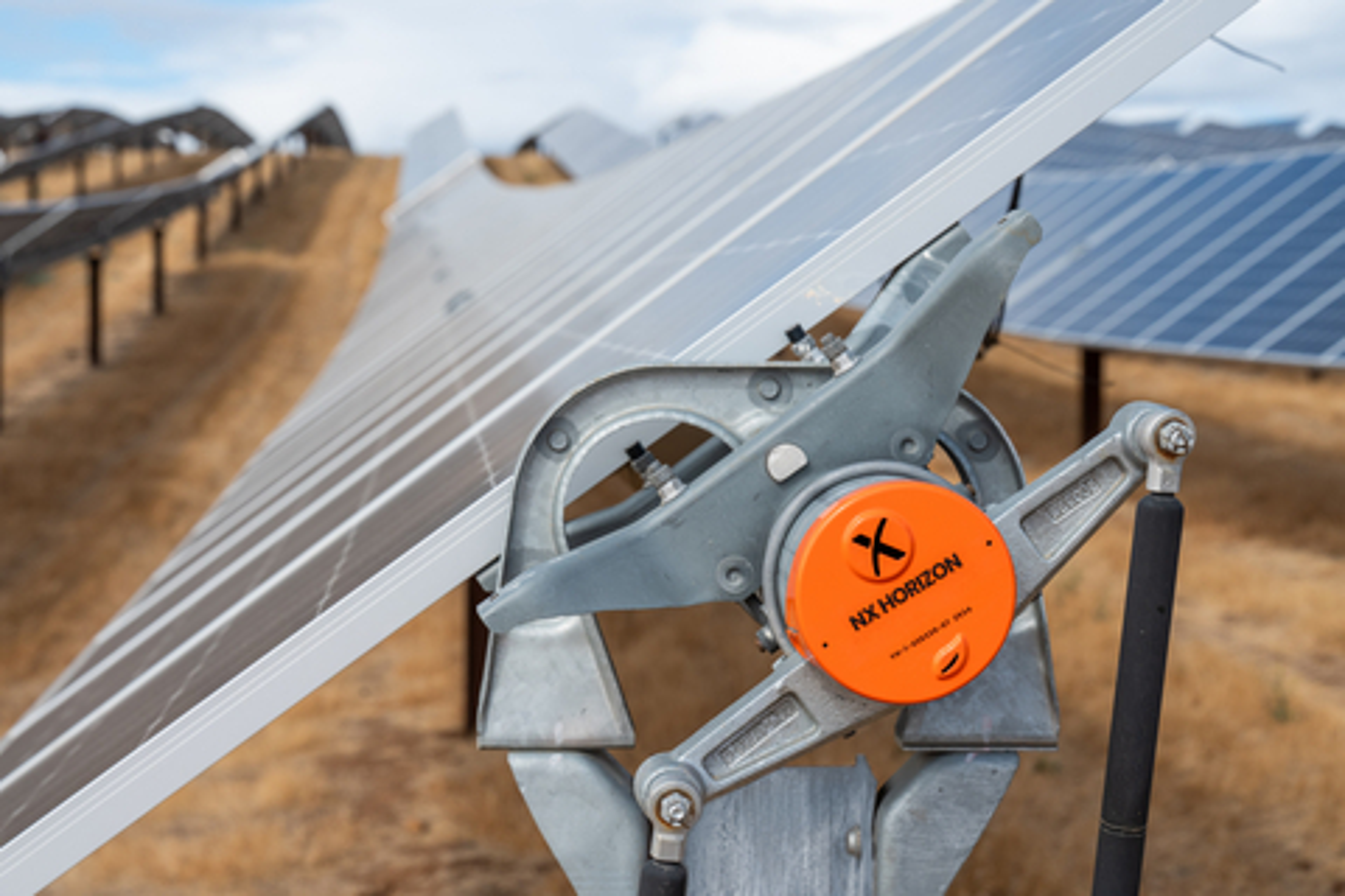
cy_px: 448
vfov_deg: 19.5
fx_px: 2615
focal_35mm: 70
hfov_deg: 28.8
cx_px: 672
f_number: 8
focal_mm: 70
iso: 320
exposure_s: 1/1000
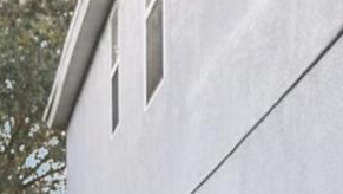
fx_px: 1256
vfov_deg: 8.0
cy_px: 490
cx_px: 219
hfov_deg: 15.5
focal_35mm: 138
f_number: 8
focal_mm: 24
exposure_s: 1/125
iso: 400
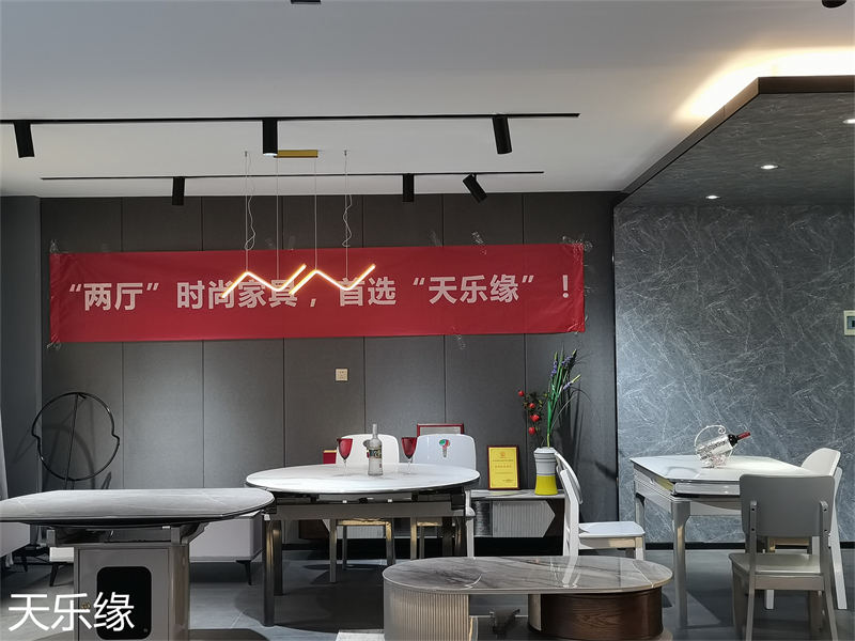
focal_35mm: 42
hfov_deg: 44.8
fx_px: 1037
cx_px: 428
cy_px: 320
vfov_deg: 34.3
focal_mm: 5.58
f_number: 1.8
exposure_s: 1/100
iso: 160
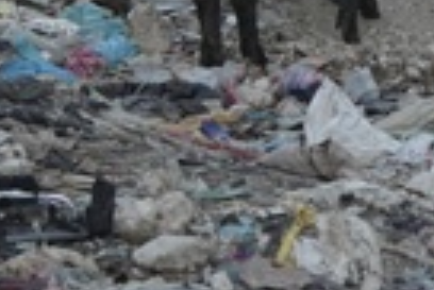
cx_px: 220
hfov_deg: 2.4
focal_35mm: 860
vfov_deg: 1.6
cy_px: -540
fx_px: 10379
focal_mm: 114
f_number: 4
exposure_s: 1/320
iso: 500
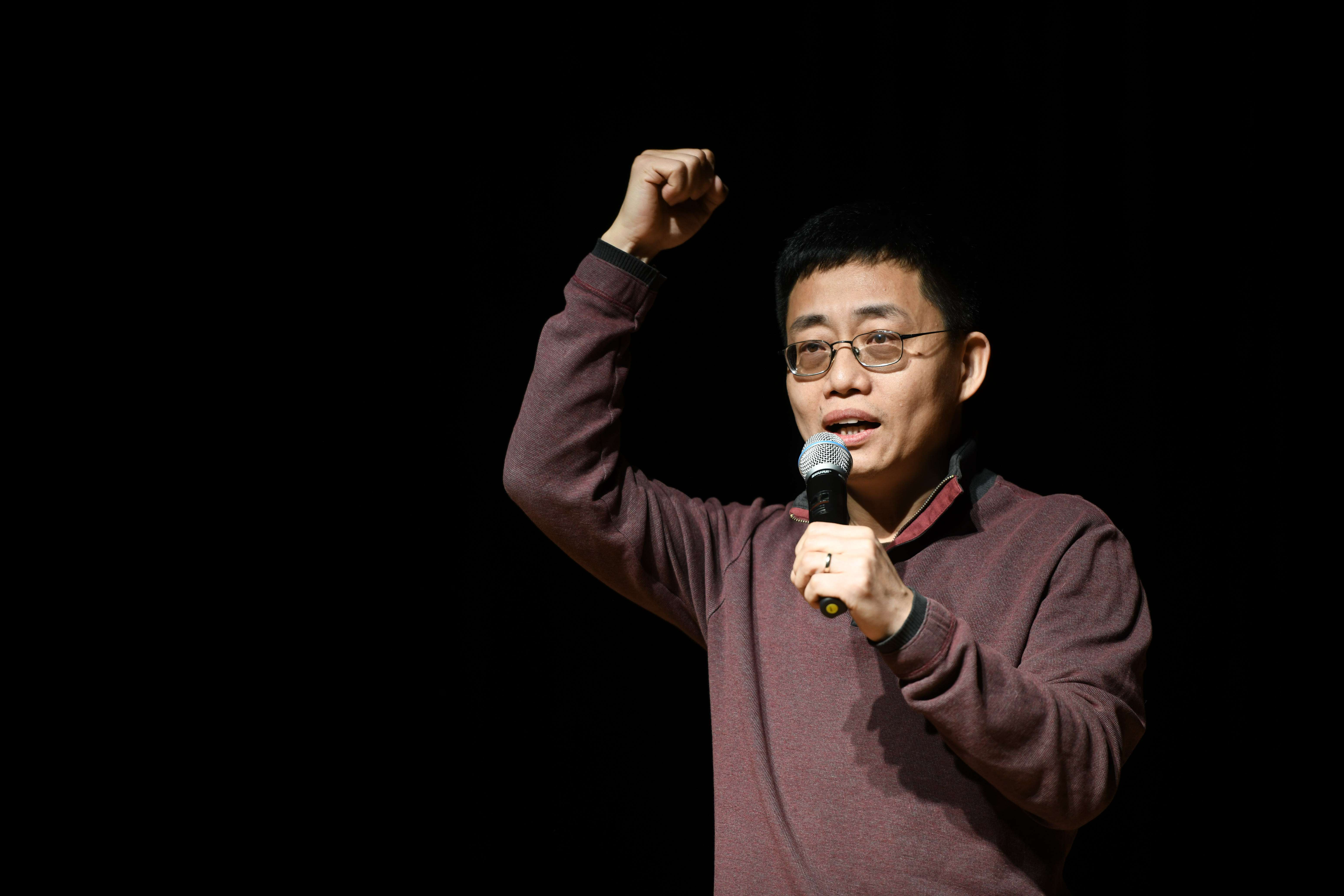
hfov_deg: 10.3
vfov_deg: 6.9
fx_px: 7466
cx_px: 672
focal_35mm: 200
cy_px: 448
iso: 500
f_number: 2.8
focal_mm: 200
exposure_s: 1/200
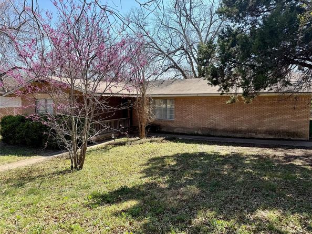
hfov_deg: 71.6
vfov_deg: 56.8
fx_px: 216
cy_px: 117
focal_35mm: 24
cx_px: 156
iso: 80
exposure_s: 1/1855
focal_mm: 6.76
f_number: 1.78
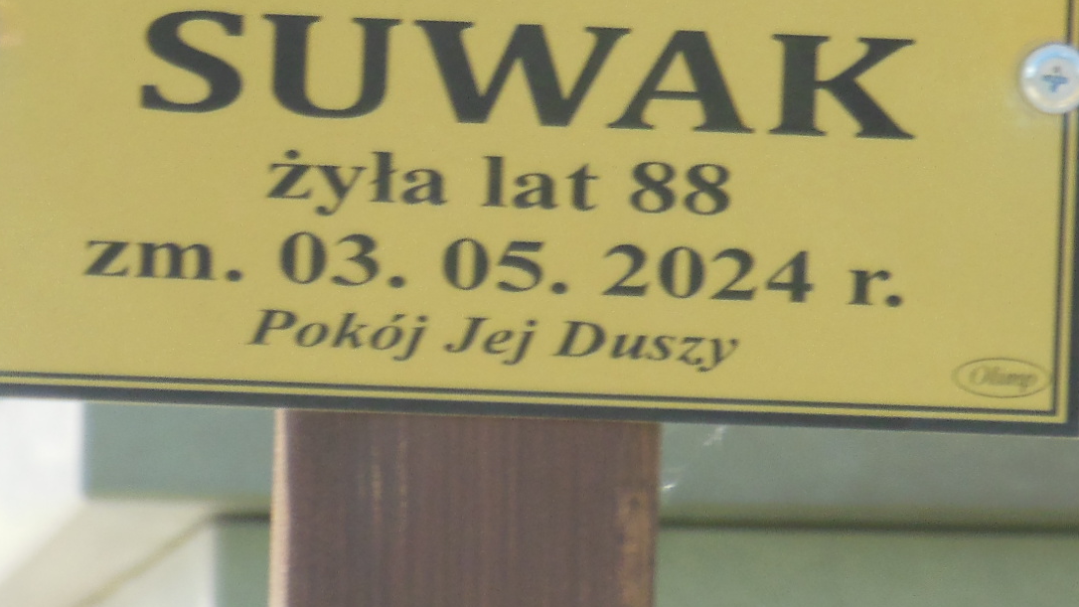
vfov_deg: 2.4
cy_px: -100
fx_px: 14277
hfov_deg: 4.3
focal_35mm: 499
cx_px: 528
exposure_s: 1/250
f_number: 5.7
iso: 200
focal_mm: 39.1
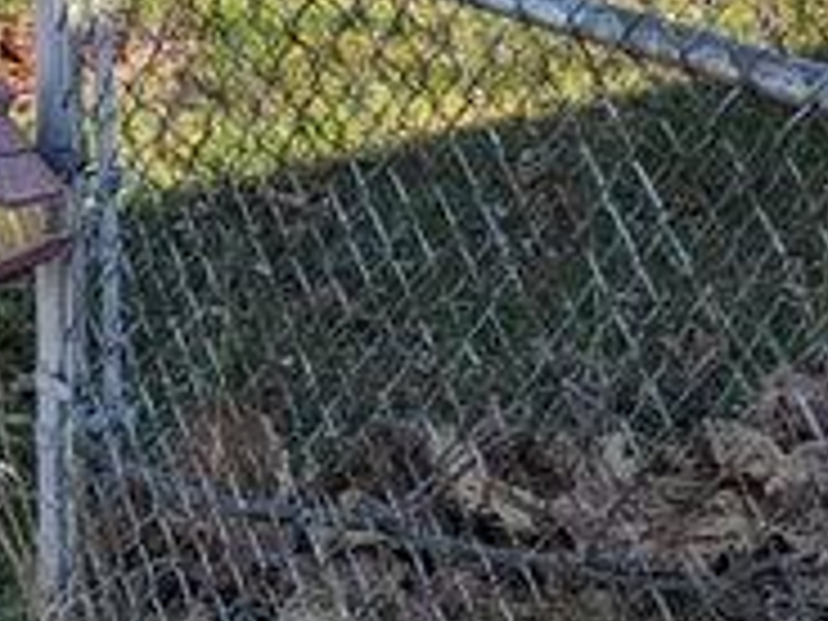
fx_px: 2655
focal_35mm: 111
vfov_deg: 12.5
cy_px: -387
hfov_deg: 17.0
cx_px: 976
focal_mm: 6.81
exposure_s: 1/1133
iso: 38
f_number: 1.85
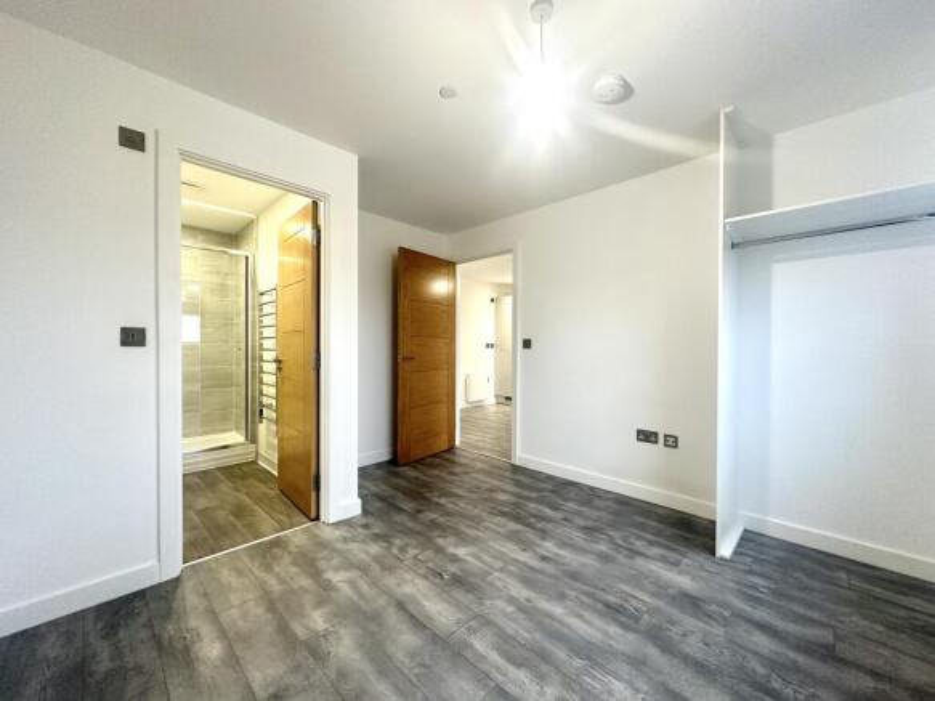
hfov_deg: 102.1
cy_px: 350
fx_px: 378
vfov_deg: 85.7
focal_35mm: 14
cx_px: 468
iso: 250
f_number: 2.2
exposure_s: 1/99
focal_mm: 2.22
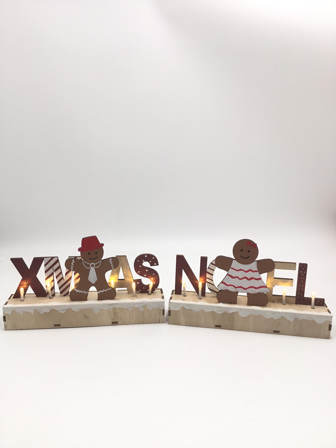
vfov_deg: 58.4
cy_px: 224
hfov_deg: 45.4
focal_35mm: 31
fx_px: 401
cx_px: 168
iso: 25
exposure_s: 1/165
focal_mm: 3.3
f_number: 2.4
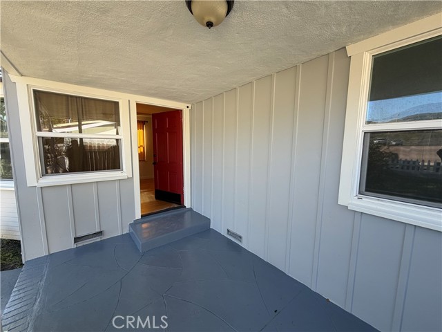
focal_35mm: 14
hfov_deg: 102.1
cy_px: 166
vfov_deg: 85.7
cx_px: 221
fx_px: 179
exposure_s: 1/168
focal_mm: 2.22
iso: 40
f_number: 2.2
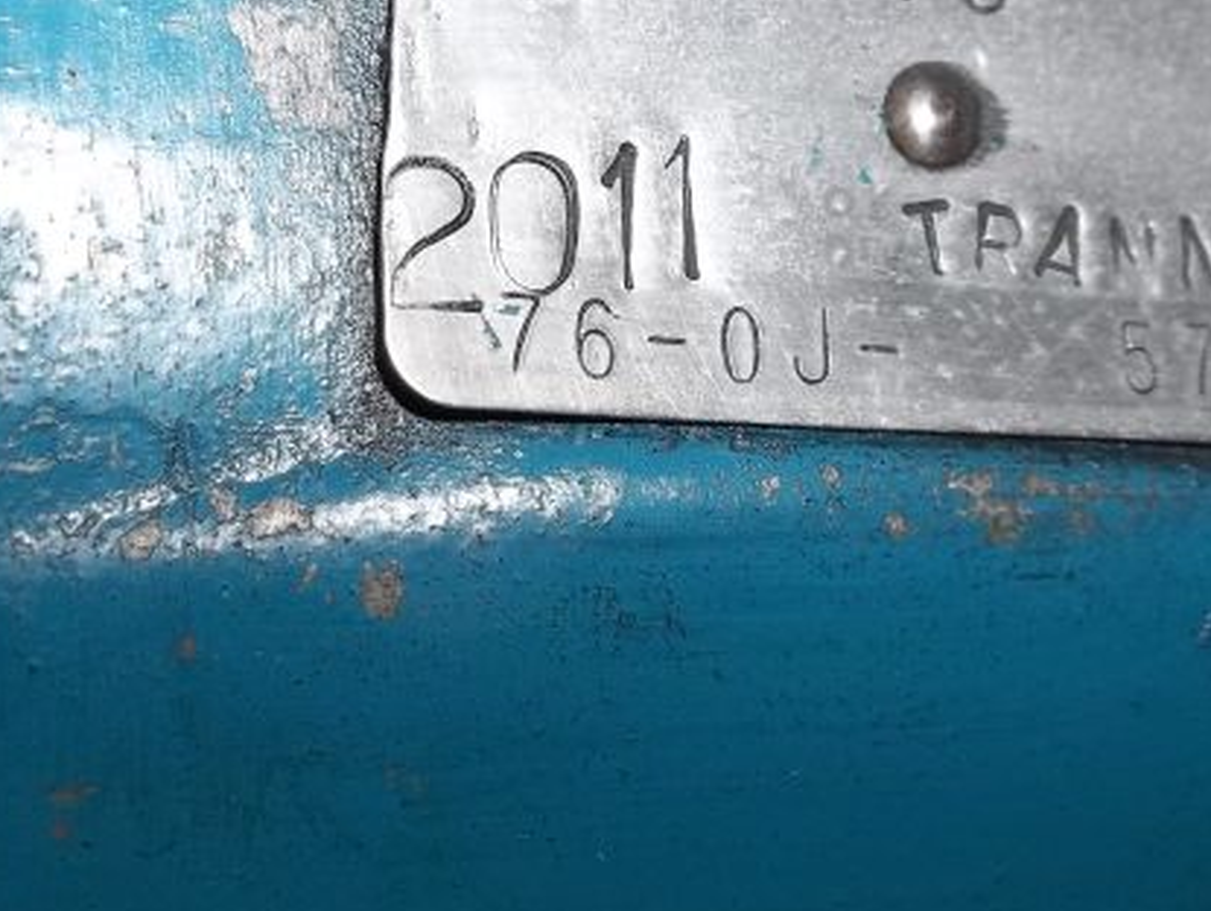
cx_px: 662
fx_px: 1821
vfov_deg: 27.7
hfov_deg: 36.8
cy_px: 219
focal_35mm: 52
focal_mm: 4.9
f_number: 3.5
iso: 80
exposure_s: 1/30
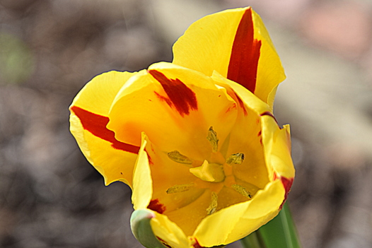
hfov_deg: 8.6
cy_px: 180
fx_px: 2478
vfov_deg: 5.7
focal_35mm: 240
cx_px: 204
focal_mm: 105
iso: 200
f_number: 8
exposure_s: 1/640
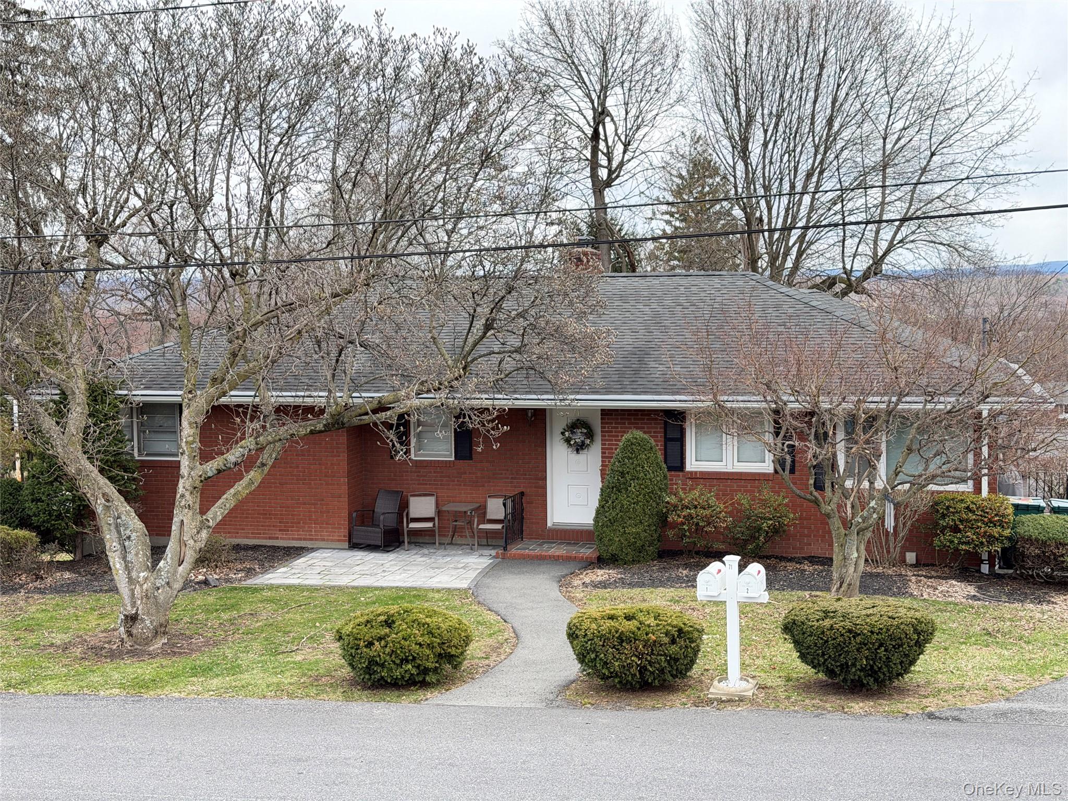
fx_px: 1481
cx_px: 534
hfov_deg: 39.7
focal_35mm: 48
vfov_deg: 30.3
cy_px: 400
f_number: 1.78
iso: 100
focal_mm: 6.76
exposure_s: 1/928
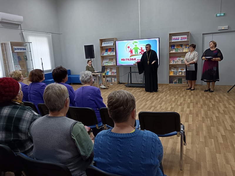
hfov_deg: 65.3
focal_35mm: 27
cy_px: 88
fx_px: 183
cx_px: 118
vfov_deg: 51.4
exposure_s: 1/33.3
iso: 768
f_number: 1.9
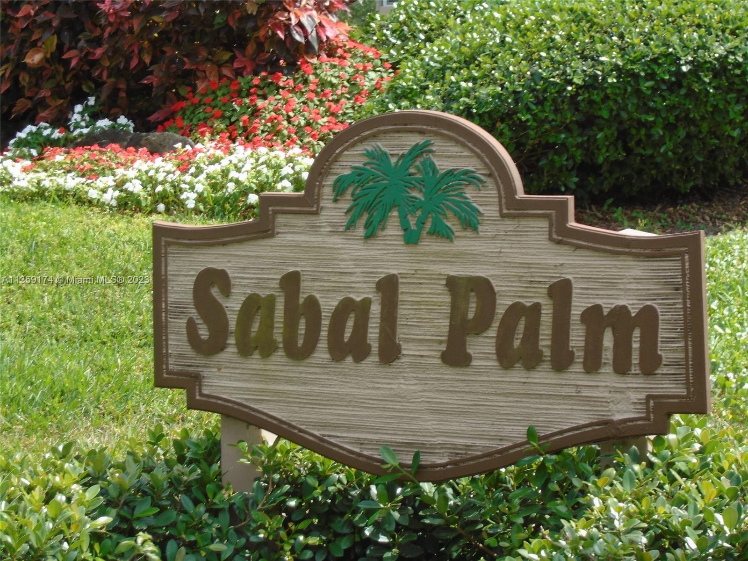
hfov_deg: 18.0
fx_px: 2355
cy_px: 280
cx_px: 374
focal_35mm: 109
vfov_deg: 13.6
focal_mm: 19.3
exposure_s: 1/200
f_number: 5.8
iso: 100
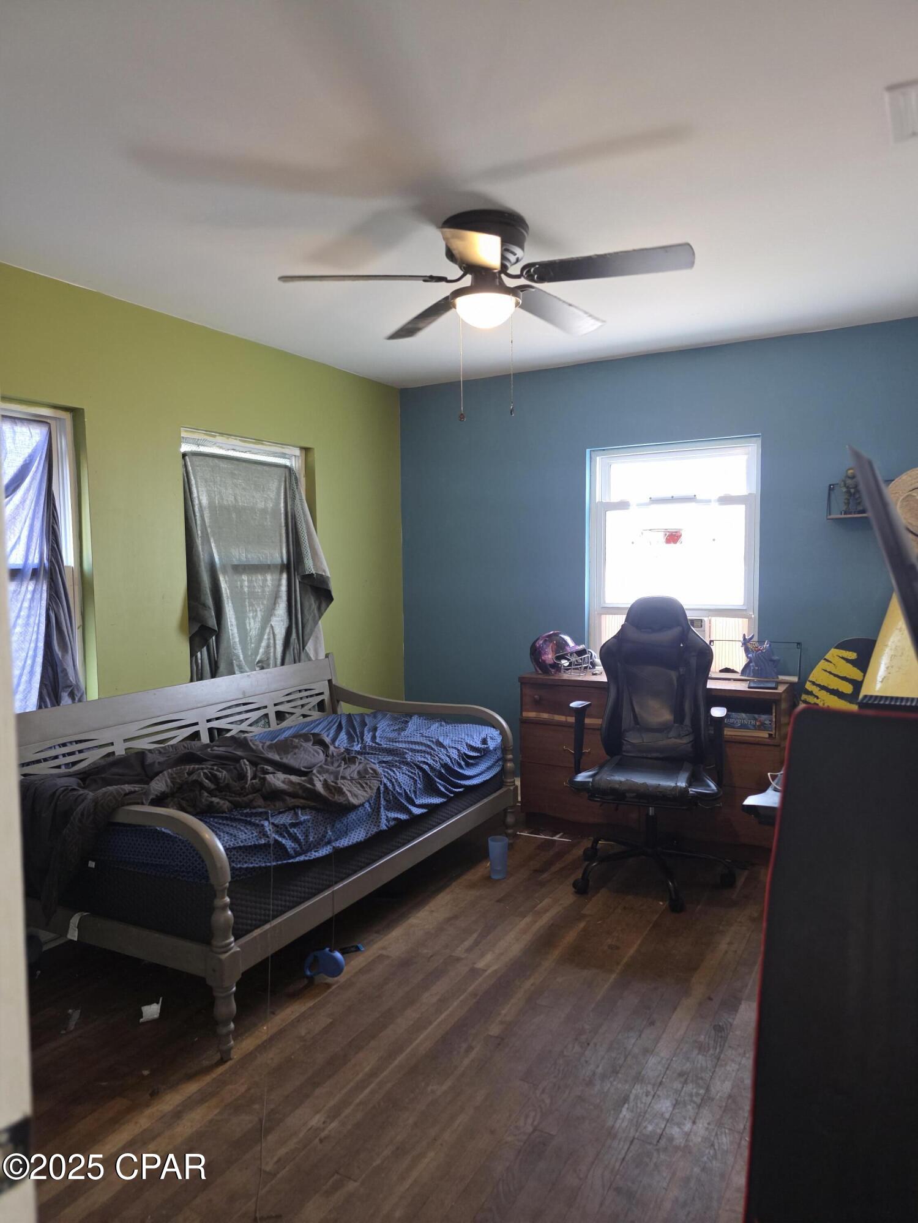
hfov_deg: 58.9
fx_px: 813
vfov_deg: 73.9
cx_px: 459
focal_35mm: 23
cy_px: 612
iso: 500
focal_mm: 6.3
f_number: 1.7
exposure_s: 1/120
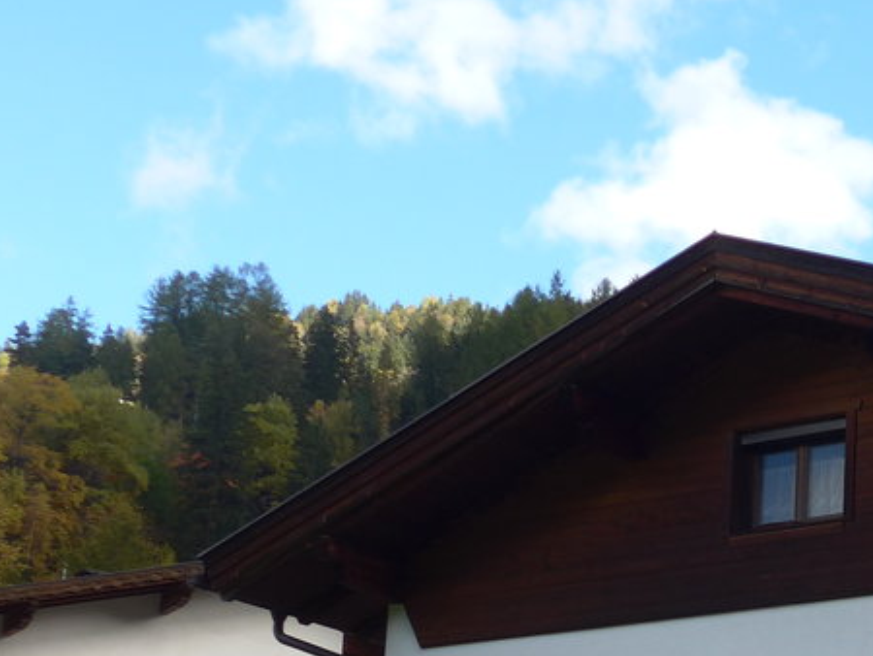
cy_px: 666
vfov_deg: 14.0
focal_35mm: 104
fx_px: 2624
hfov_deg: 18.3
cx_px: 908
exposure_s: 1/500
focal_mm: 8
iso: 80
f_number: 2.8
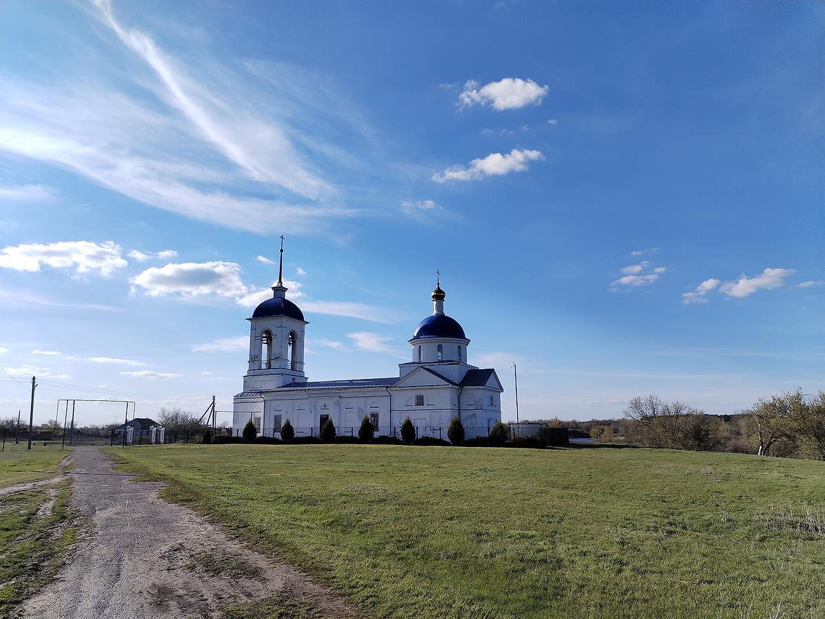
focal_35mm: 29
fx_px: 691
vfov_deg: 48.2
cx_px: 412
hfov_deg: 61.7
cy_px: 310
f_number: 1.8
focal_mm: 4.75
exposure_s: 1/1827
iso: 100
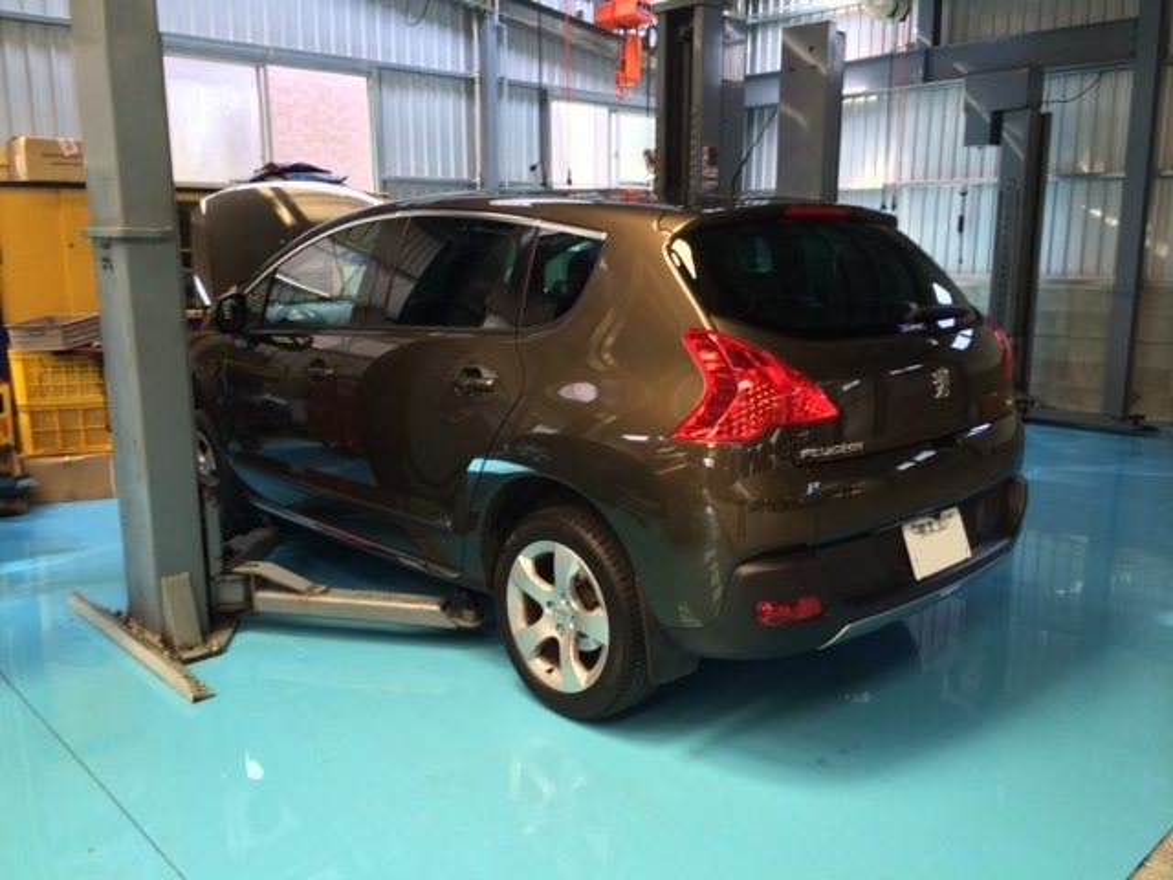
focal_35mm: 30
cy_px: 440
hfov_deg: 60.0
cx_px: 586
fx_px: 1017
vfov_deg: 46.8
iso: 40
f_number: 2.2
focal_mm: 4.12
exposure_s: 1/60
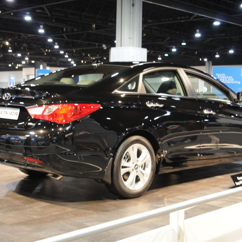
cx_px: 121
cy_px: 123
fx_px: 448
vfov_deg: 30.2
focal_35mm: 57
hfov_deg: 30.2
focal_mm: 29
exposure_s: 1/15
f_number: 4.5
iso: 800
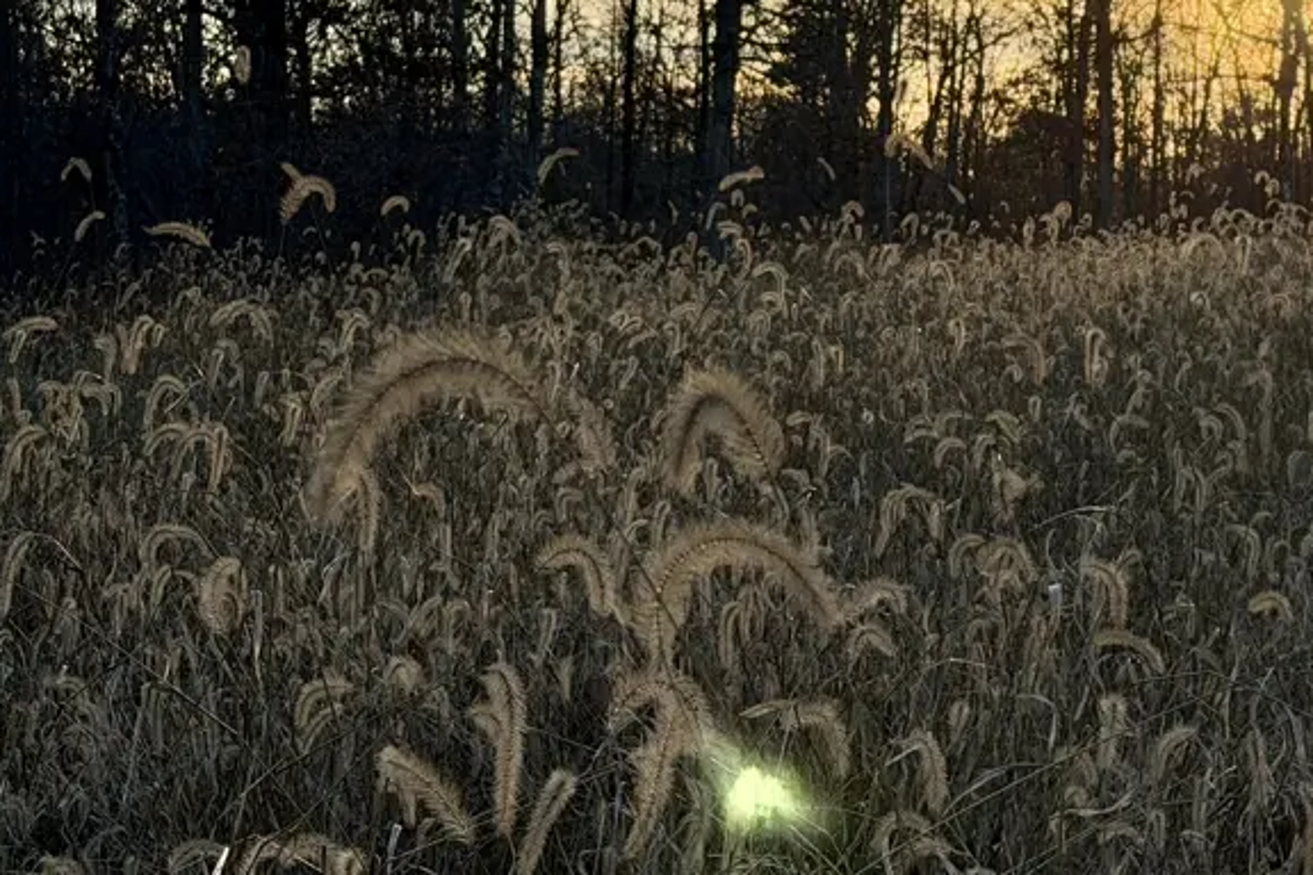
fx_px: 3793
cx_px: 982
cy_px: 333
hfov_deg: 19.5
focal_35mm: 104
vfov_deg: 13.2
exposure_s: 1/2976
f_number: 1.78
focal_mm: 6.76
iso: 80
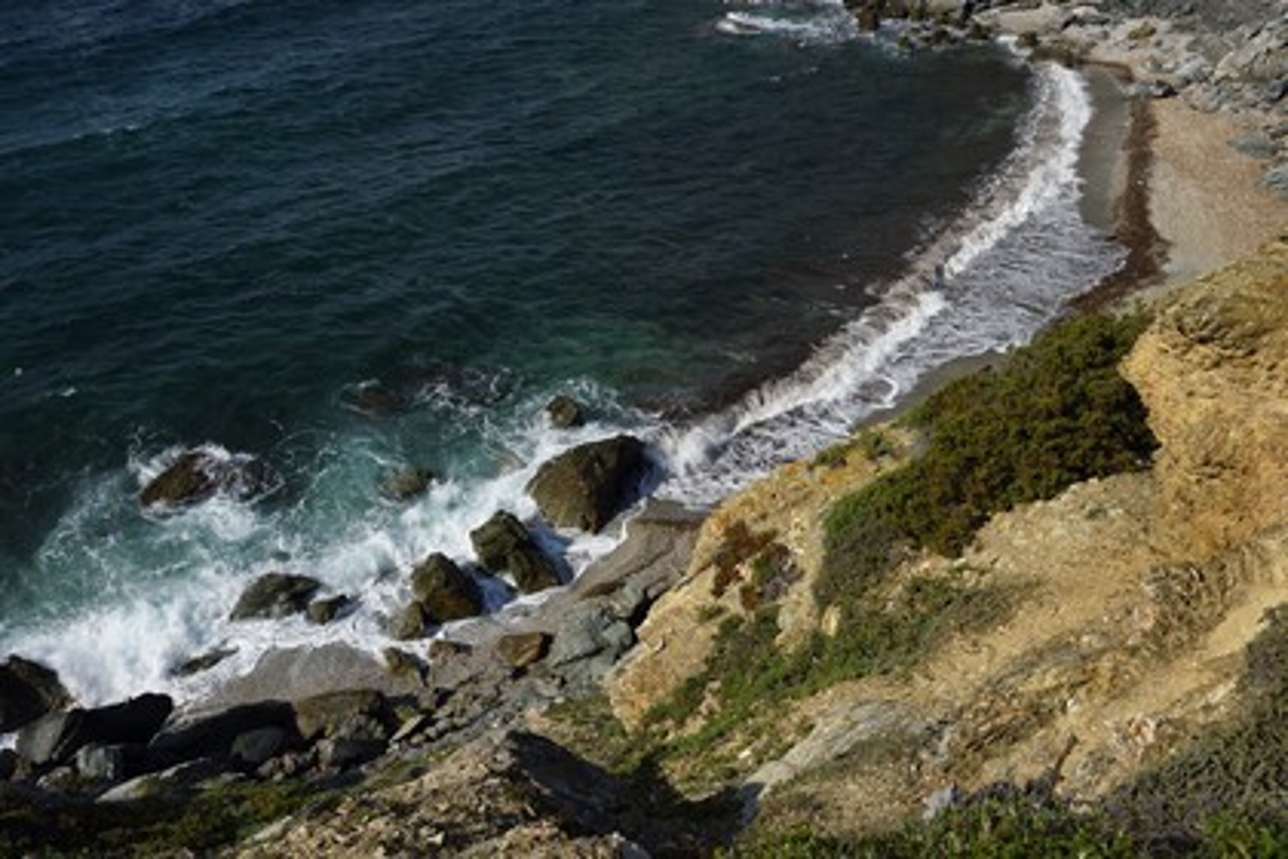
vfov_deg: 41.1
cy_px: 430
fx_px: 1145
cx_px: 644
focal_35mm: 32
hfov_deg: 58.7
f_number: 13
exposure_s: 1/500
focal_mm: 32
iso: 320
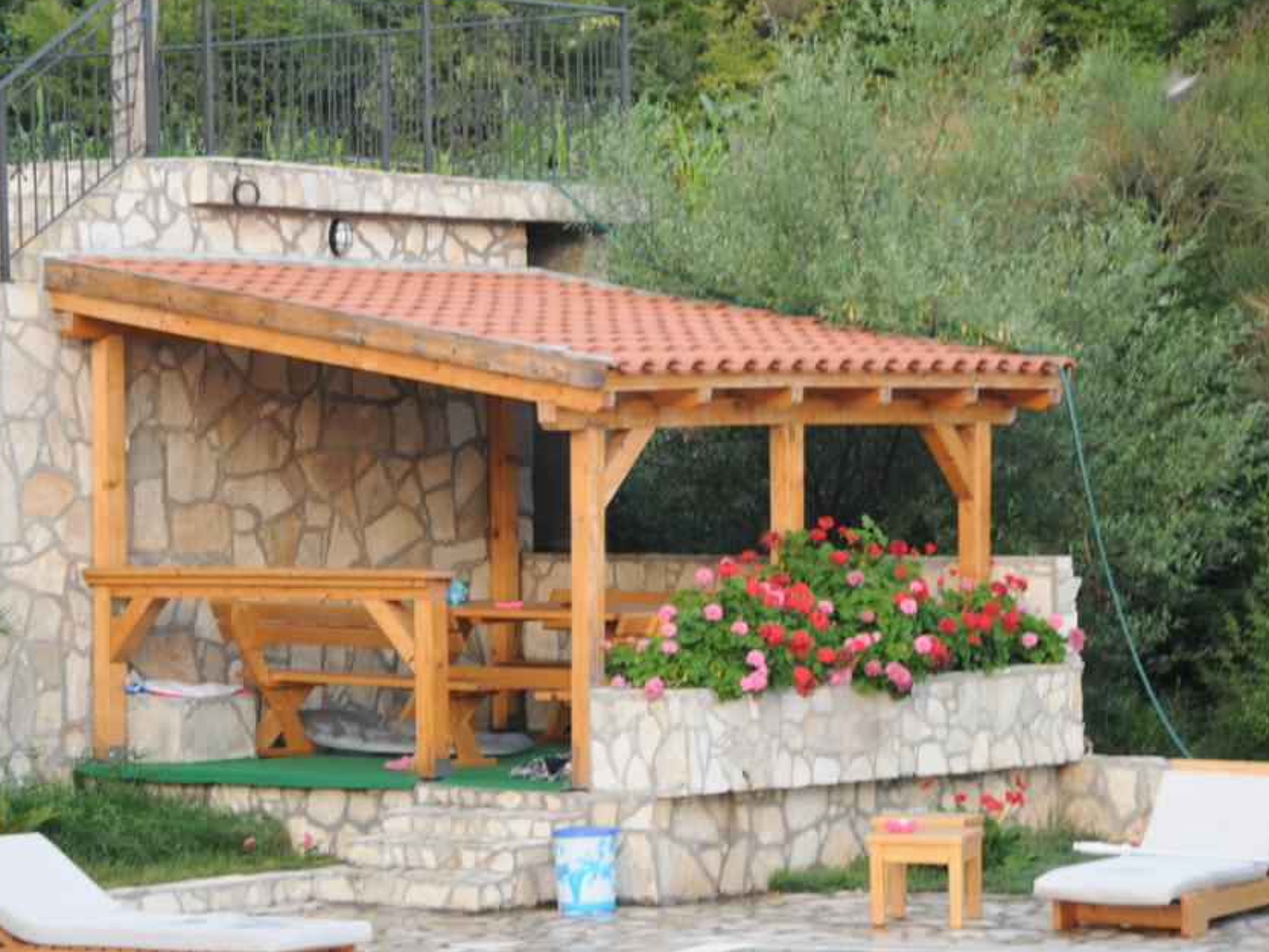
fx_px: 4862
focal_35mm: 133
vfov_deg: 11.2
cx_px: 523
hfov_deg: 14.9
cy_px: 497
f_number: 5
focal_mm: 75
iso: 250
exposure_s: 1/60
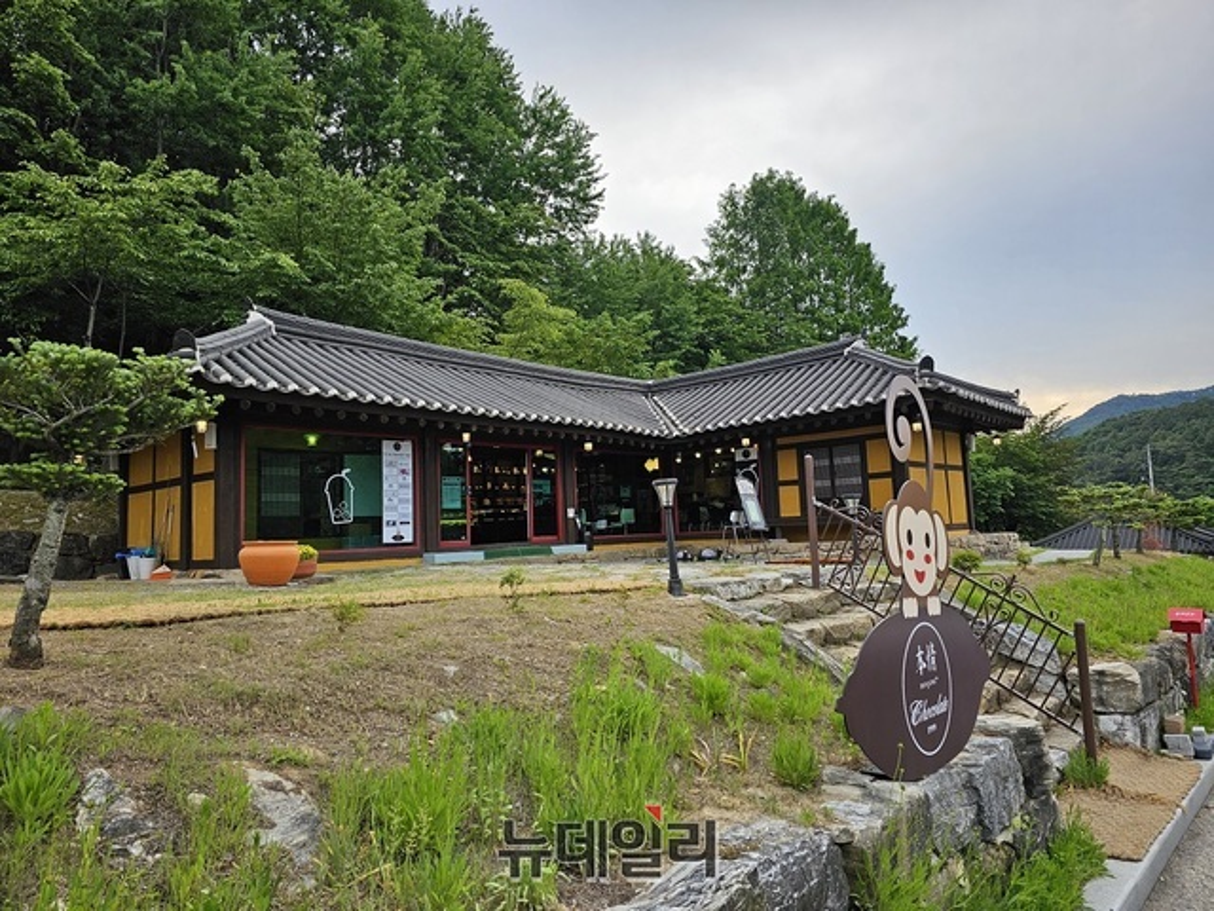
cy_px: 456
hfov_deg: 73.9
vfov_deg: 58.9
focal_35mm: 23
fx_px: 807
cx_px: 607
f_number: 1.7
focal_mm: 6.3
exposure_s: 1/180
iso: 16
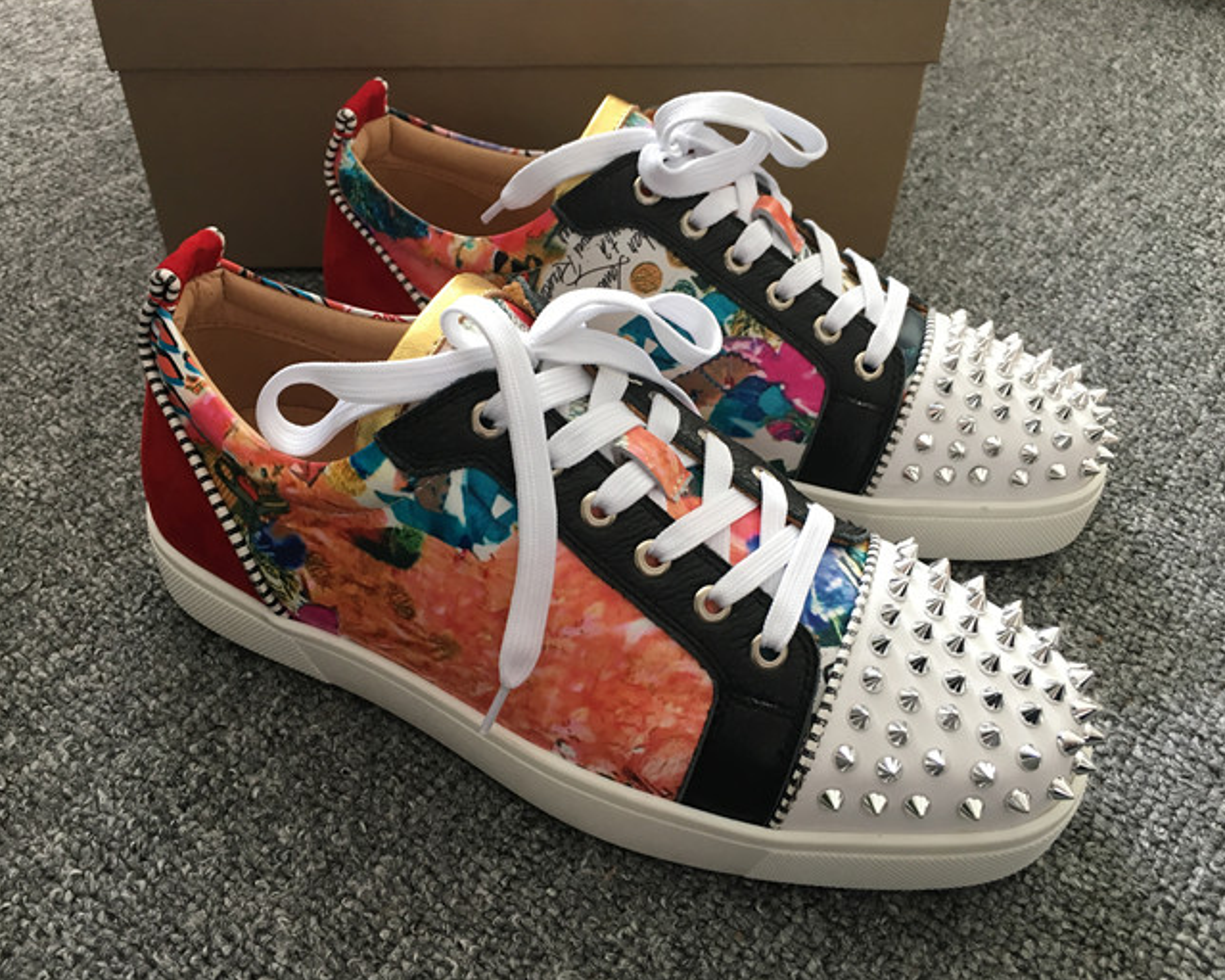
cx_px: 592
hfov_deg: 57.2
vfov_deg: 47.1
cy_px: 494
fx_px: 1124
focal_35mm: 31
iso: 100
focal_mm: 4.15
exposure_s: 1/33
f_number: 2.2
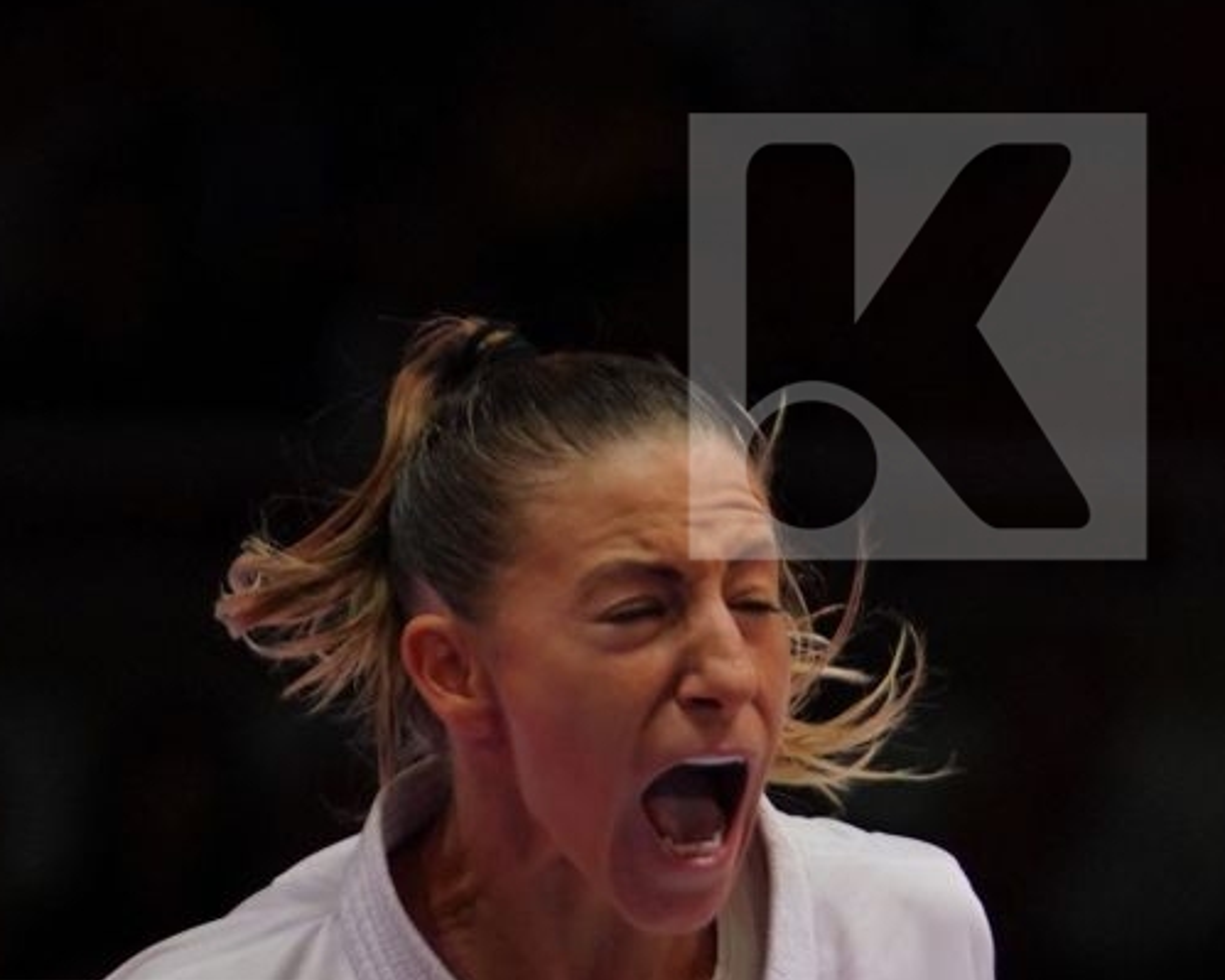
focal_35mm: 680
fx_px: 24649
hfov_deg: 2.8
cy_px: 1206
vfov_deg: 2.3
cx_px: 918
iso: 500
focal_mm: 134
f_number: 2.8
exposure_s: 1/1000
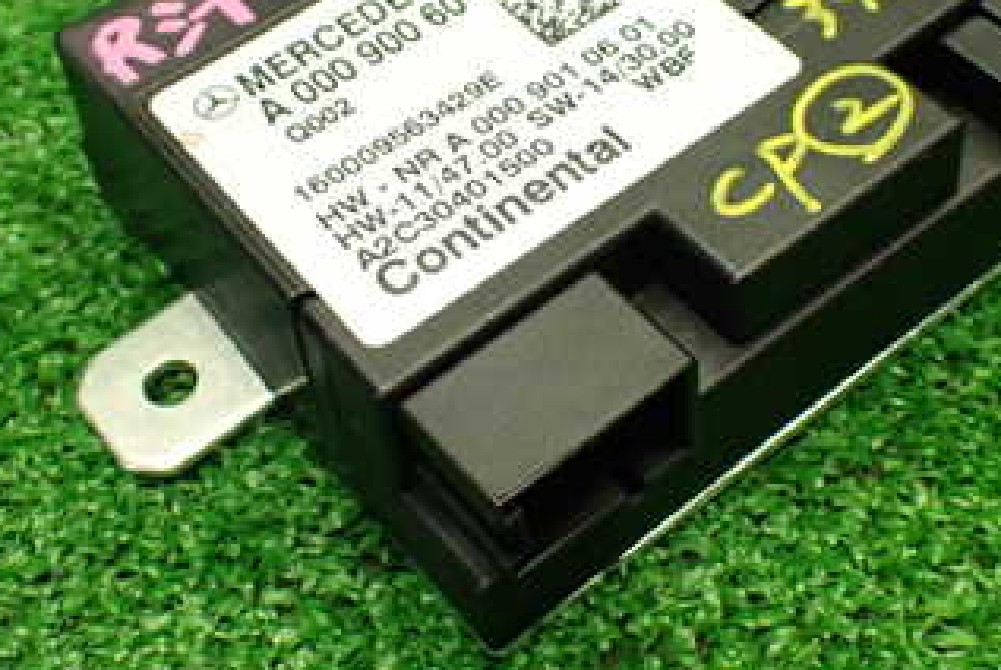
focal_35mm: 59
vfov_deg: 22.9
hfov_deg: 33.9
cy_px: 212
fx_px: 1642
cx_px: 556
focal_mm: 5.4
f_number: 2.3
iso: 400
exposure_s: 1/125
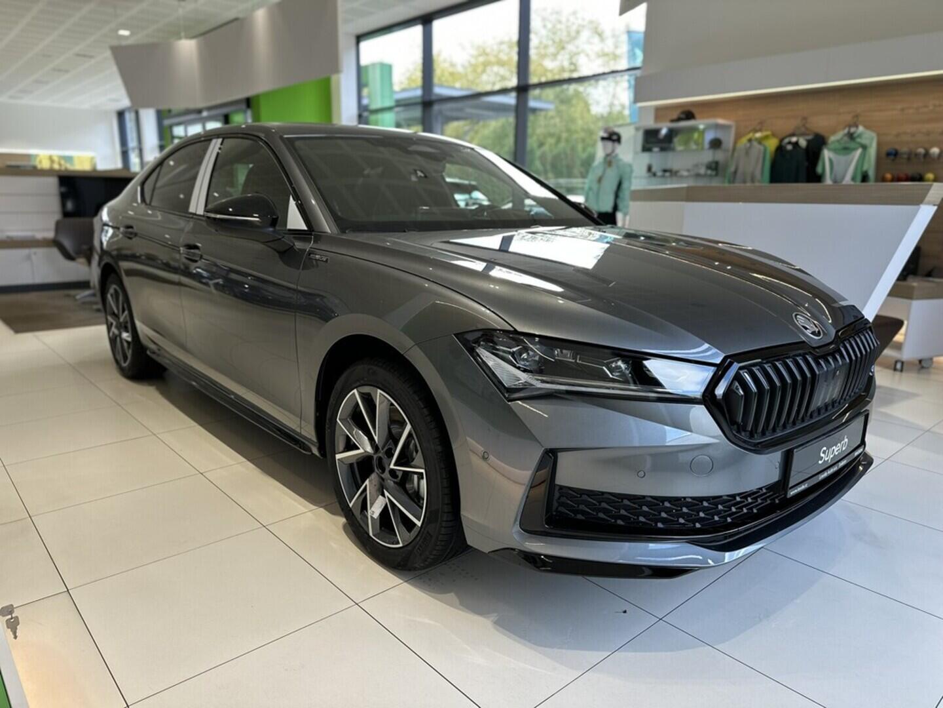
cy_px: 354
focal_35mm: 24
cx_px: 472
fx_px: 654
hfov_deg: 71.6
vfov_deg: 56.8
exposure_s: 1/100
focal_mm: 6.86
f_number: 1.78
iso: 64
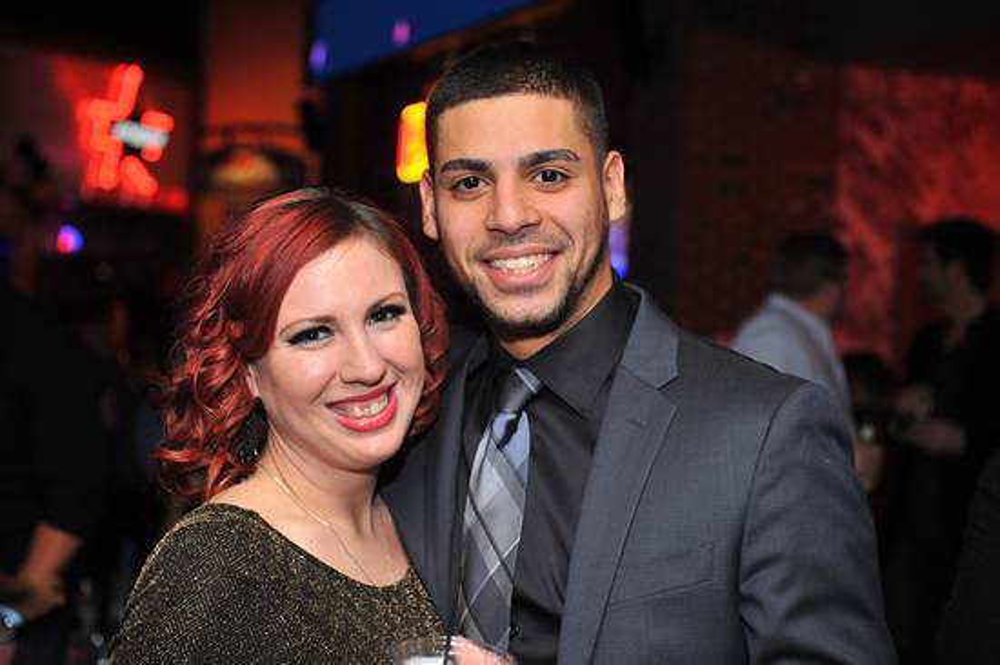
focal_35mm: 62
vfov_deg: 21.9
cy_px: 332
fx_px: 1721
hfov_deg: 32.4
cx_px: 500
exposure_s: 1/100
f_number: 4.5
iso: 800
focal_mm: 62
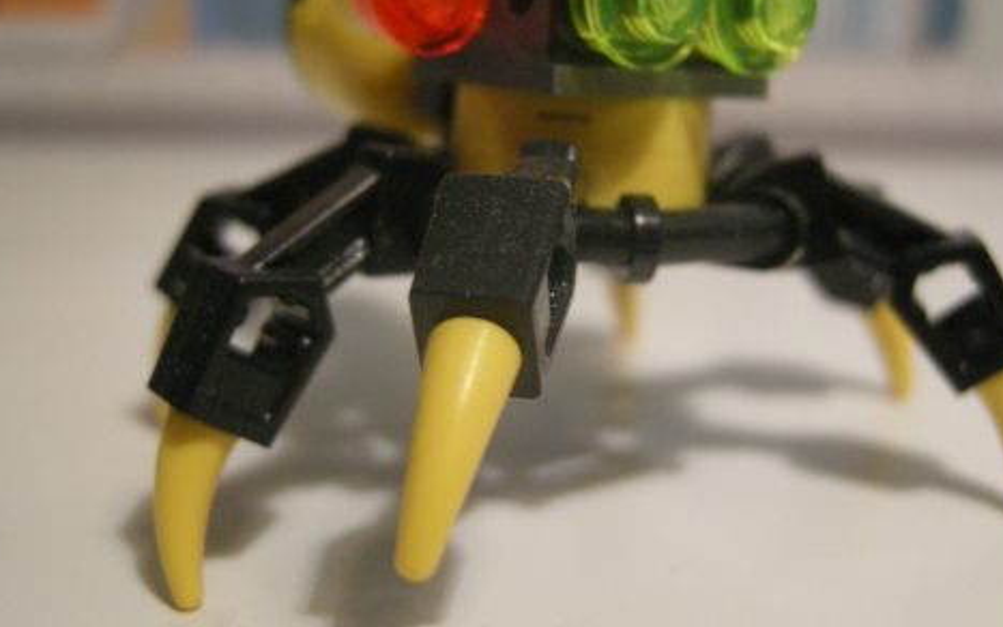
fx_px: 1340
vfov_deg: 26.3
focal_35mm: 49
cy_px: 288
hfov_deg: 40.9
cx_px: 576
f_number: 2.7
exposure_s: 1/61.7
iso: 400
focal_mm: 7.5
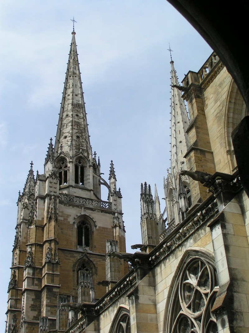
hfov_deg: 29.7
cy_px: 166
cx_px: 124
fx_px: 470
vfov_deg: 38.9
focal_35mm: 49
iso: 50
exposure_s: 1/400
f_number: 5.6
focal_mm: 7.6
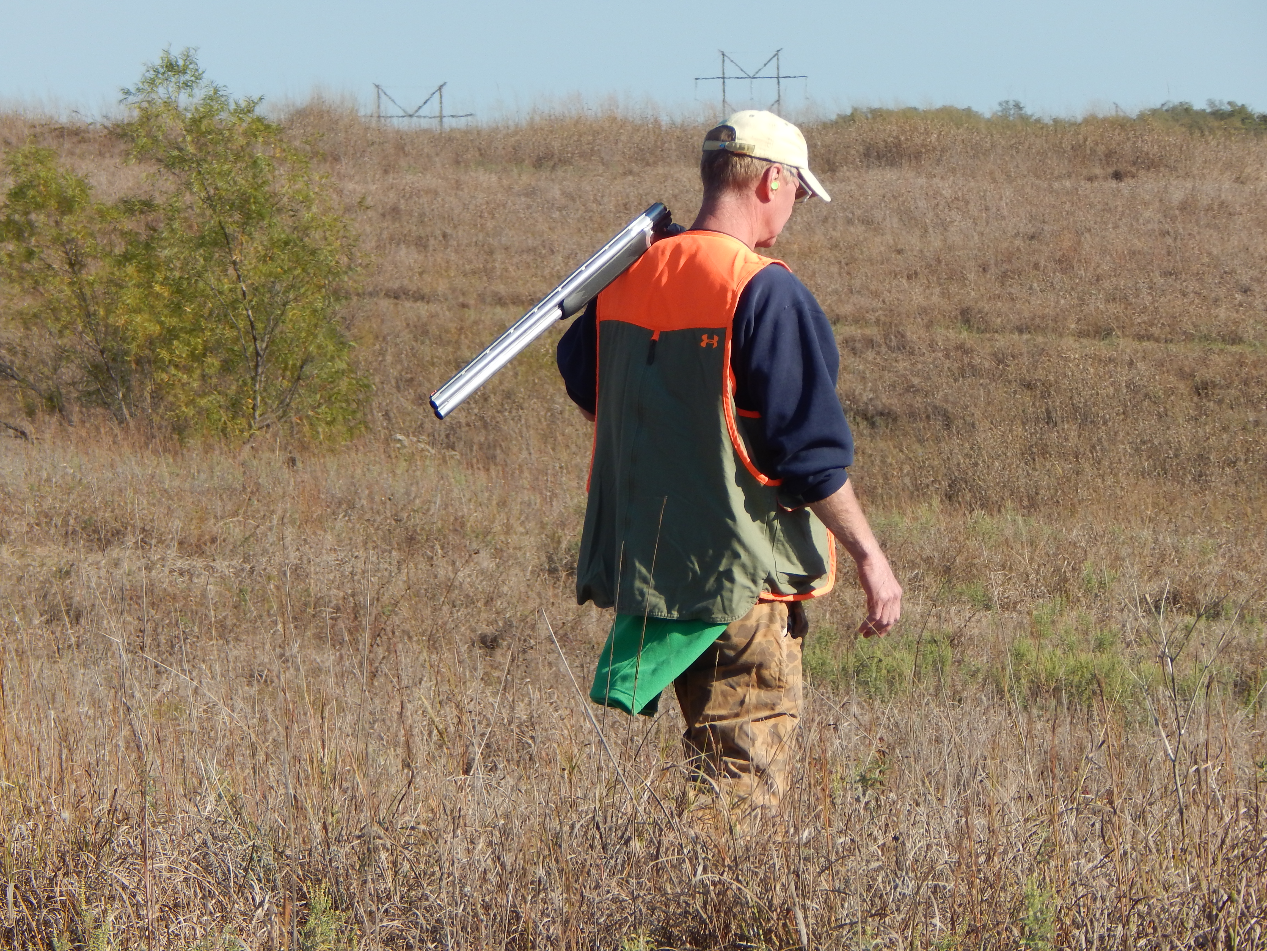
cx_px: 634
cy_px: 476
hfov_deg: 7.9
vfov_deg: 5.9
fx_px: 9150
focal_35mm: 250
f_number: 5.6
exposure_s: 1/500
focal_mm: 44.9
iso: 125
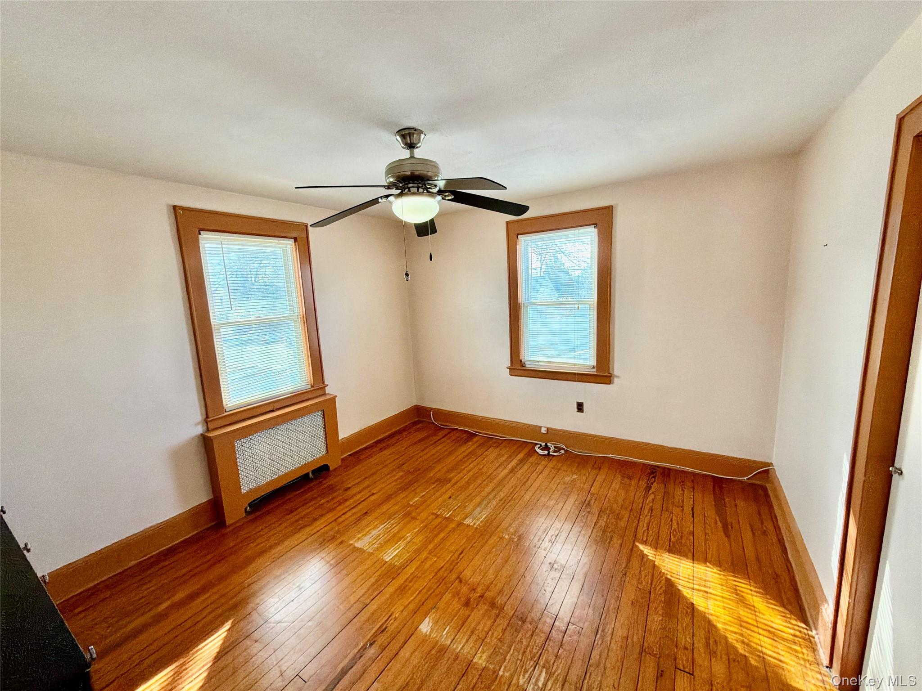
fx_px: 373
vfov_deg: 85.7
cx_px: 461
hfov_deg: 102.1
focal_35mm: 14
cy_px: 346
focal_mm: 2.22
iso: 250
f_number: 2.2
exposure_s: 1/121
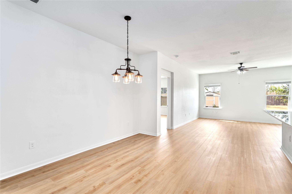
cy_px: 97
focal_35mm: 16
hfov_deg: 96.7
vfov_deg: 73.7
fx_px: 130
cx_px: 146
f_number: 8
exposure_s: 1/5
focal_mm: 16
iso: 500
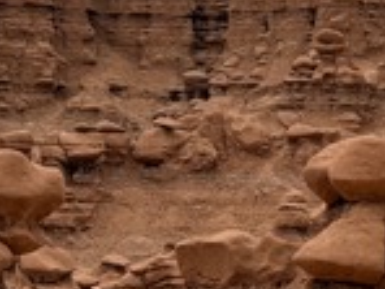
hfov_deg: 9.5
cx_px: 760
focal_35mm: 195
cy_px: 182
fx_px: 2169
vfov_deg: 7.6
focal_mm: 6.76
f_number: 1.78
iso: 64
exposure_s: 1/1264
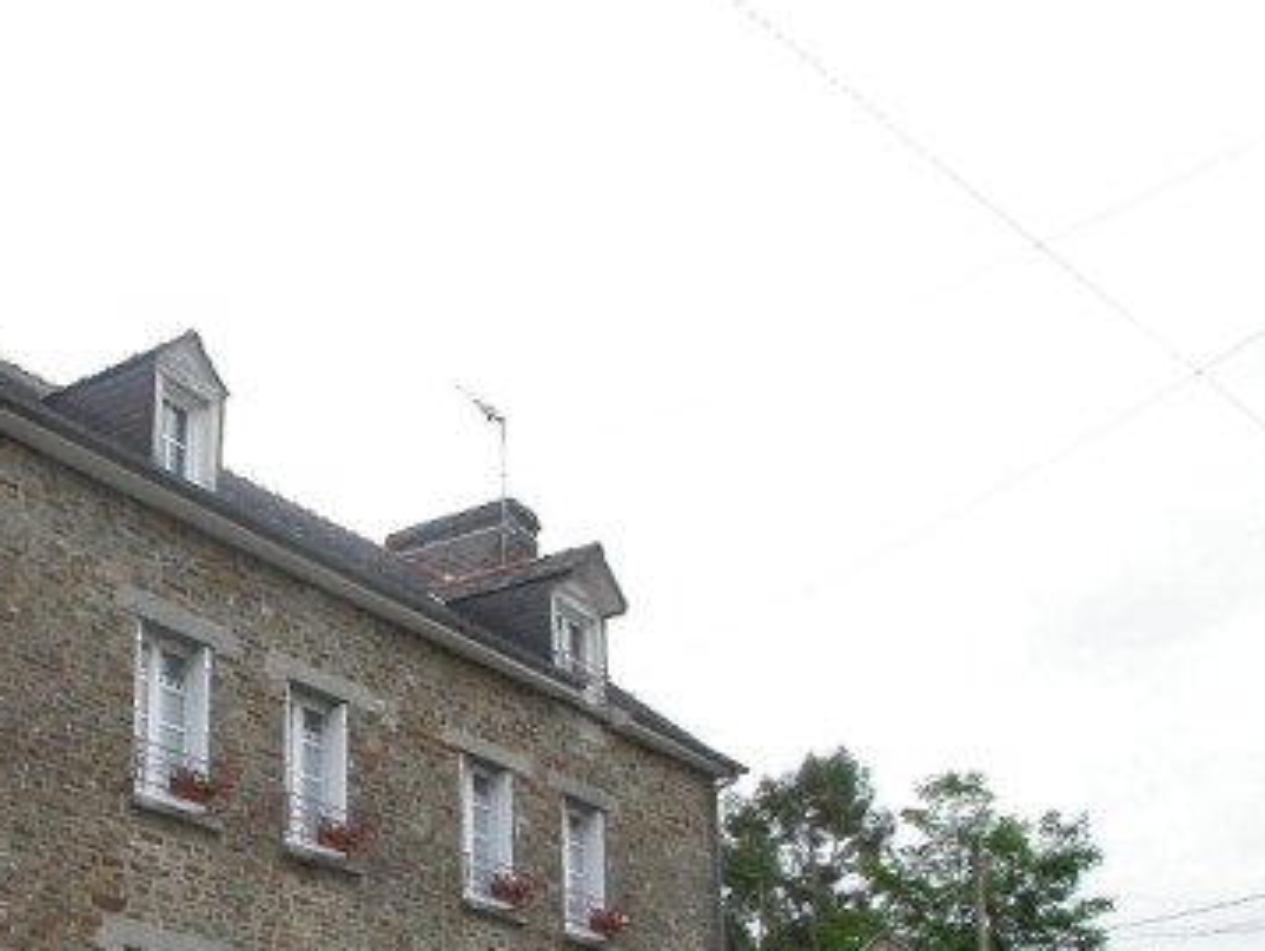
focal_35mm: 78
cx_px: 134
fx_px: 2852
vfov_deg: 18.6
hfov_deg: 24.3
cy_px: 859
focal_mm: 8.6
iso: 100
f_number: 5.4
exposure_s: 1/148
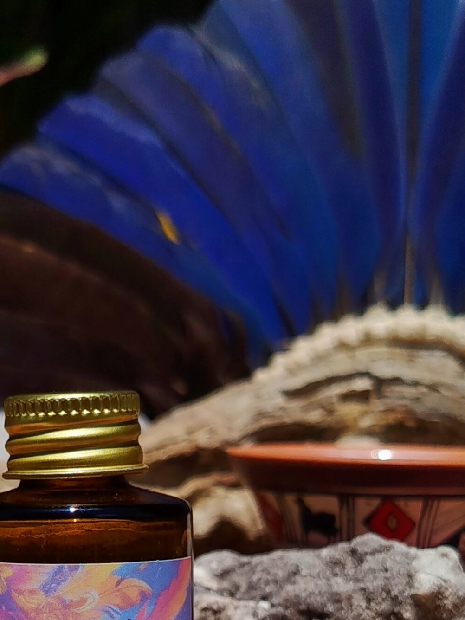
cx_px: 20
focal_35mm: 92
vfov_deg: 20.8
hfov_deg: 15.8
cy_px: 580
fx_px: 1648
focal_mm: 5.31
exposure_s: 1/3659
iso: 50
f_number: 1.7
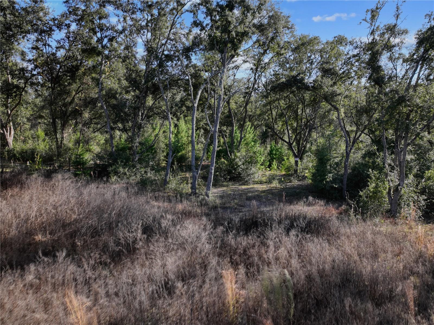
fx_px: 301
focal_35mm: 24
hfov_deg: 71.6
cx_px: 217
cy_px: 162
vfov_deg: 56.8
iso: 110
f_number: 2.8
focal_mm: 12.29
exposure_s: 1/15
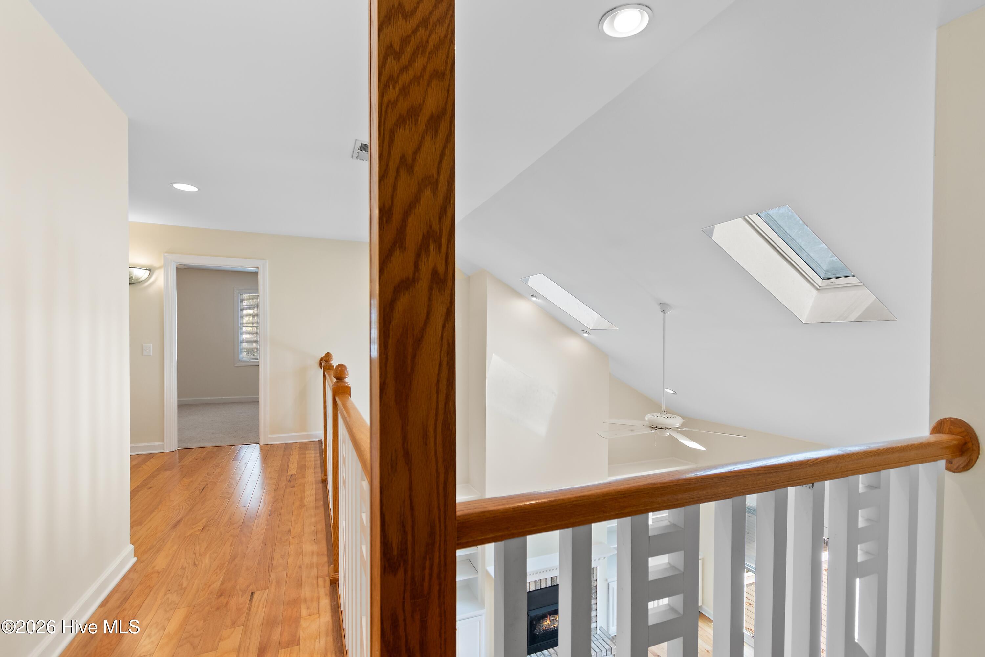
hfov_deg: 100.4
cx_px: 492
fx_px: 410
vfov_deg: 77.3
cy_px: 328
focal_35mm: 15
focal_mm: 10
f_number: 4.5
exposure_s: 1/8
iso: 100
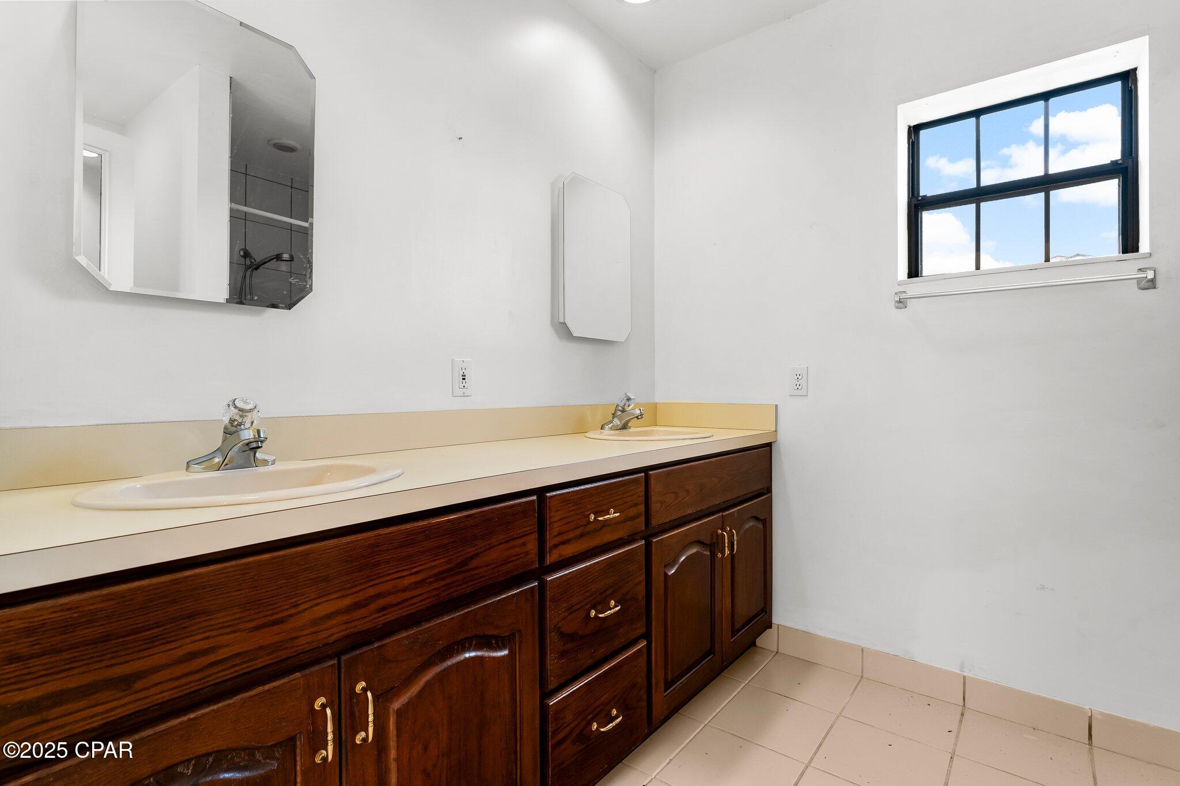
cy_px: 393
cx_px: 590
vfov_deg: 70.4
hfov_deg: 93.3
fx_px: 557
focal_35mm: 17
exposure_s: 1/1.25
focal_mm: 17
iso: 400
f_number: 8
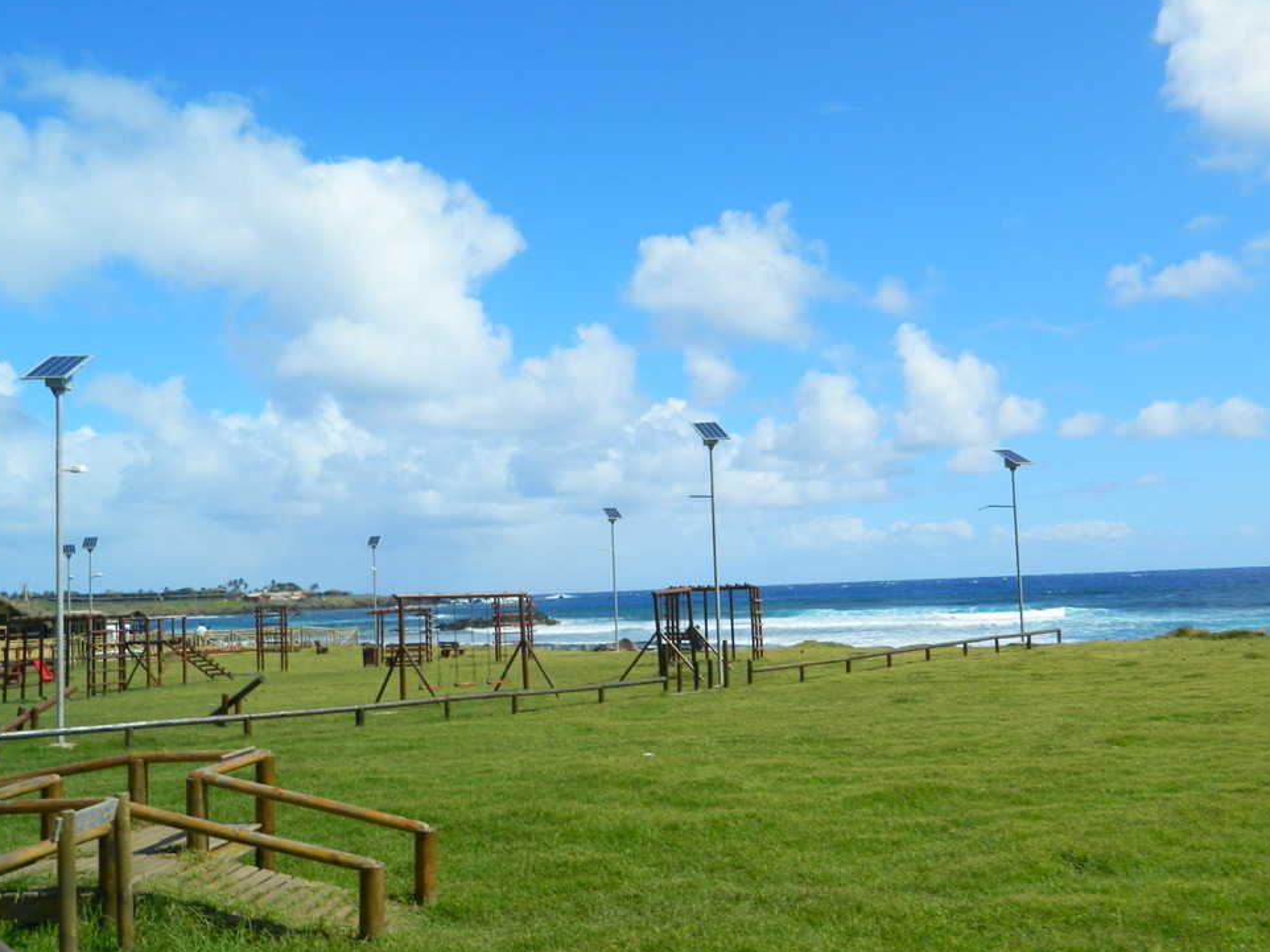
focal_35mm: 33
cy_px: 493
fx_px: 1210
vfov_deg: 42.9
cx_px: 661
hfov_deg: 55.3
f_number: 9.1
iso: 80
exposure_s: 1/160
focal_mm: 5.6
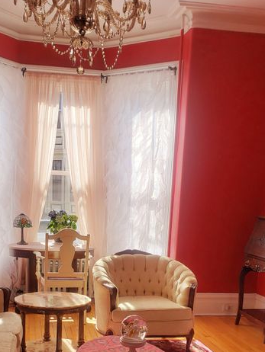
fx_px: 459
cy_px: 295
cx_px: 104
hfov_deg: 32.1
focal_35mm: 45
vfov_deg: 39.9
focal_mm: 4.3
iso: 50
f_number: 2.4
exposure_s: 1/298
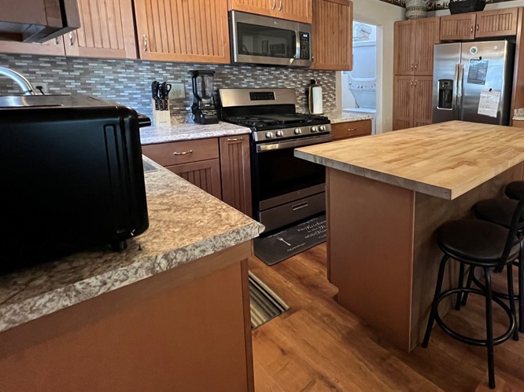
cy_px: 130
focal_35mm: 20
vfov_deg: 64.2
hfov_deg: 75.8
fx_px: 303
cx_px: 393
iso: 800
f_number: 1.8
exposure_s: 1/60
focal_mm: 1.57
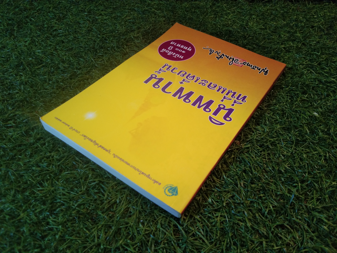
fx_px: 292
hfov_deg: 60.0
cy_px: 126
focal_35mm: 30
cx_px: 168
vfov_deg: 46.8
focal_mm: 3.65
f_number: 2.2
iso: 539
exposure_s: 1/33
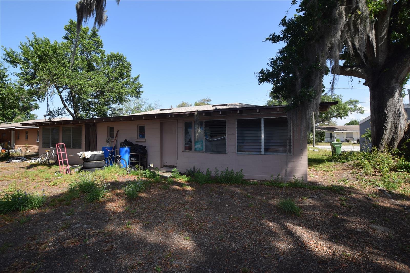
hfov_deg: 100.4
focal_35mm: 15
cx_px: 205
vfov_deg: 77.3
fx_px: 171
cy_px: 136
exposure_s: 1/200
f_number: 7.1
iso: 100
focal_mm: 10
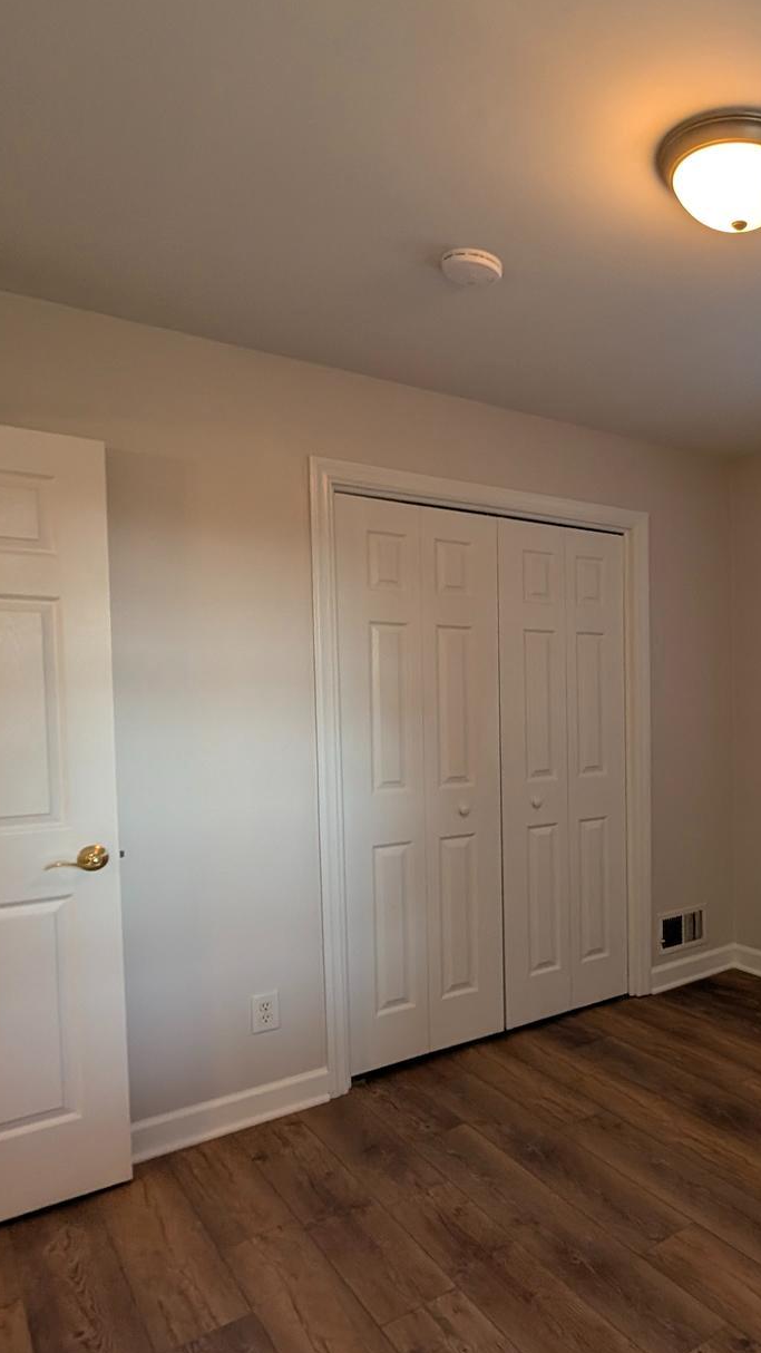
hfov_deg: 44.3
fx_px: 789
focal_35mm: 22
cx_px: 750
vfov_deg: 81.1
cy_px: 724
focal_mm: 2.02
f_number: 1.7
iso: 131
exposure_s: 1/120
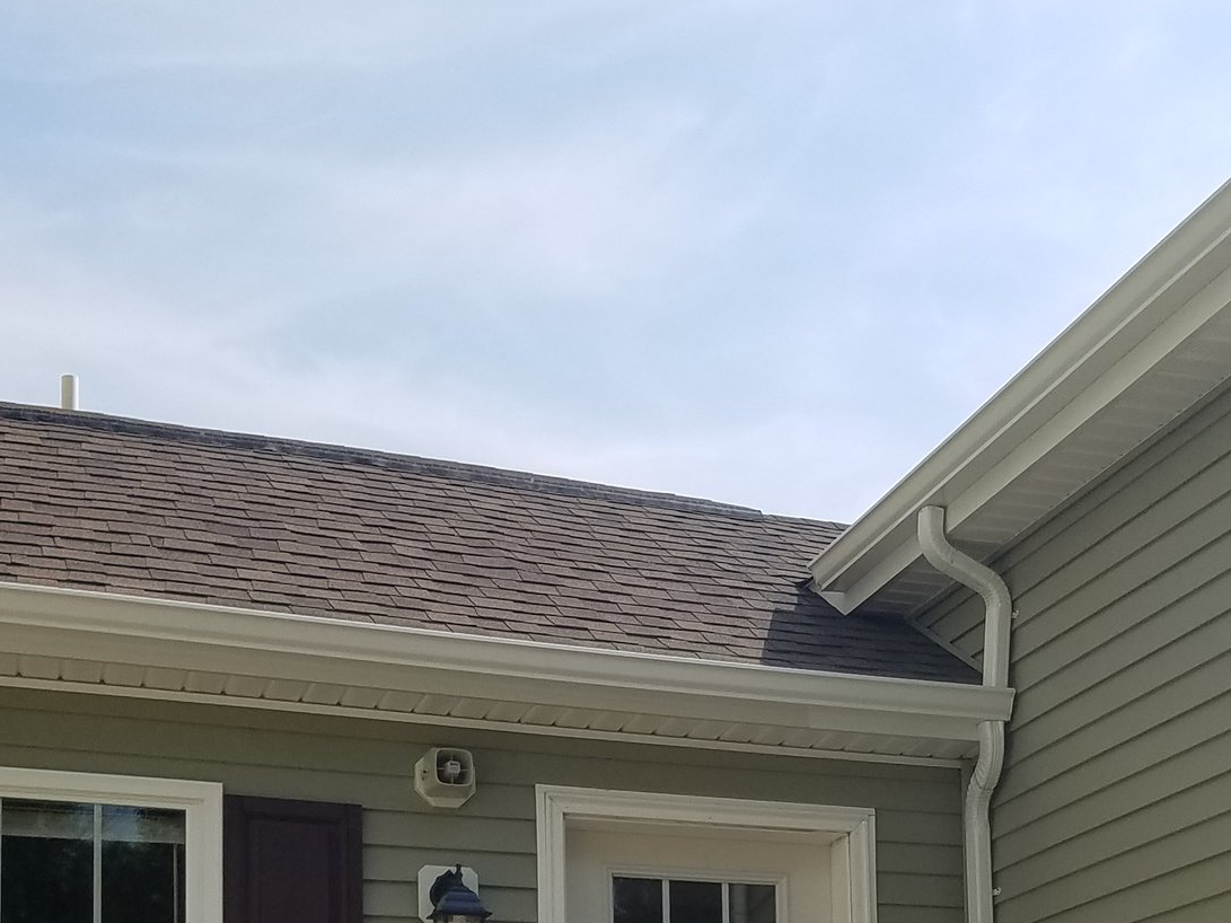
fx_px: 2169
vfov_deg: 22.5
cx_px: 886
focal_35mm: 61
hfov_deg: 31.3
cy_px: 1040
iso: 50
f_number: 1.7
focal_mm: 4.2
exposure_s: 1/2848
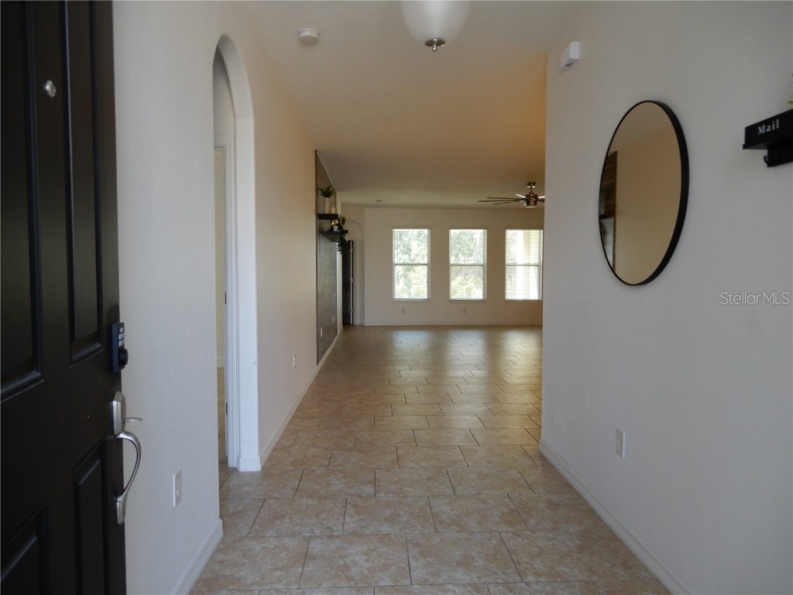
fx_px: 550
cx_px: 396
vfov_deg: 56.8
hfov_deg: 71.6
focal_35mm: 24
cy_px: 298
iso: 125
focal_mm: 4.3
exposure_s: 1/30
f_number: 3.4
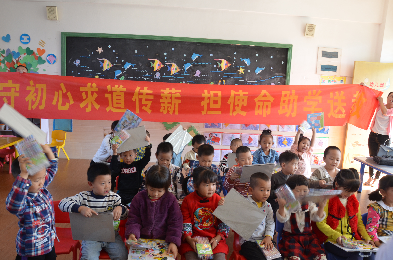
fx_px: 294
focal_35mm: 27
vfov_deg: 47.7
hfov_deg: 67.5
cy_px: 130
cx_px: 196
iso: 400
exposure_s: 1/25
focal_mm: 18
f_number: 9
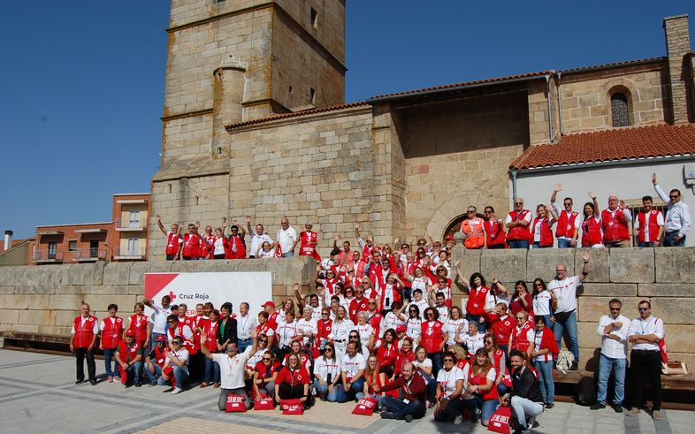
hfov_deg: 66.5
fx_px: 530
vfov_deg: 44.5
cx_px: 353
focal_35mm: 28
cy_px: 232
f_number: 11
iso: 200
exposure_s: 1/500
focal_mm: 18
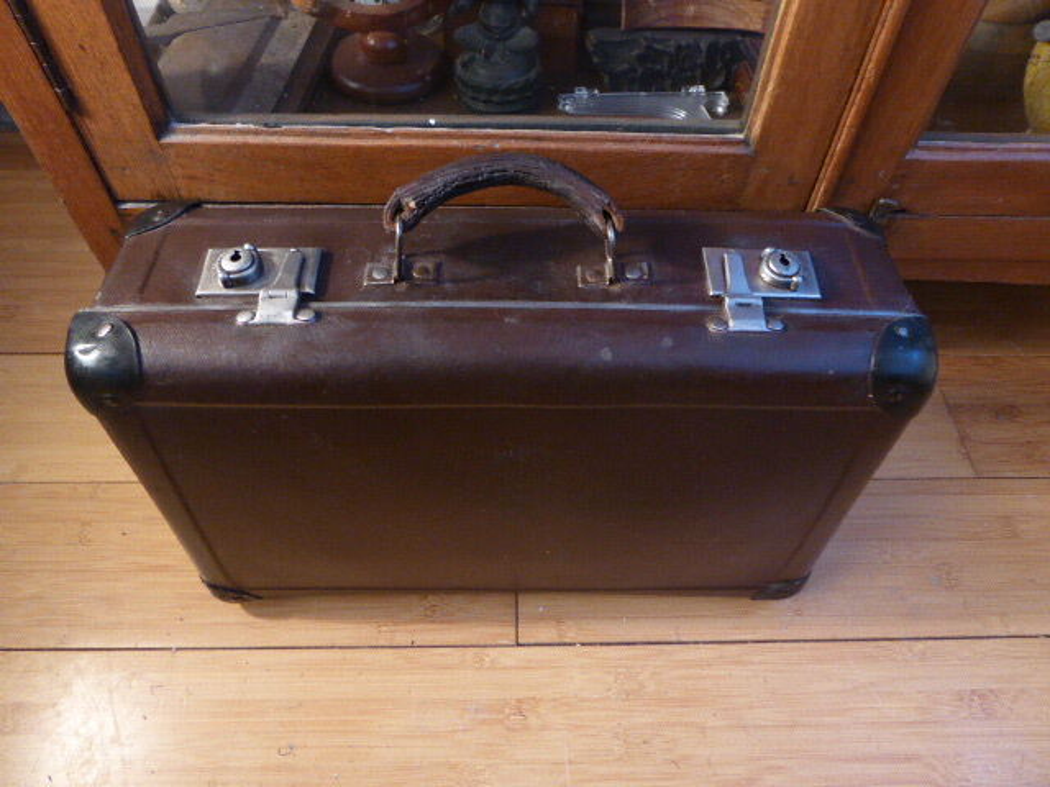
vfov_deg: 54.9
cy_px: 394
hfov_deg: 69.4
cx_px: 525
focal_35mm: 25
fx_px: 758
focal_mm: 4.3
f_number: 3.3
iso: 400
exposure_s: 1/4
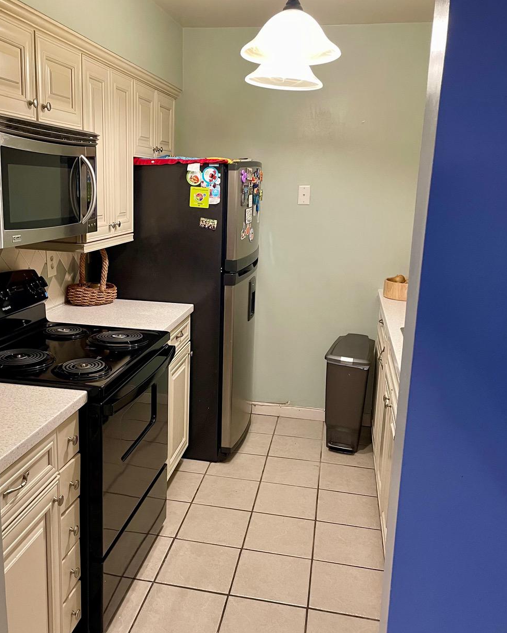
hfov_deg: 45.7
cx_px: 214
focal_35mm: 32
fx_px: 600
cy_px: 323
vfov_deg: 55.6
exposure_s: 1/60
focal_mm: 4.2
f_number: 1.6
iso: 250
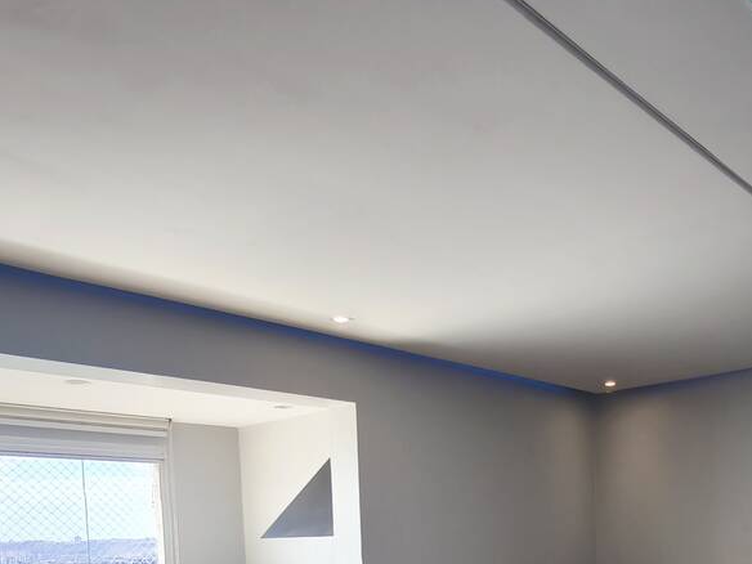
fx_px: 804
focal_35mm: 37
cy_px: 581
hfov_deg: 48.8
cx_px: 534
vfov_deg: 34.7
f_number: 2.2
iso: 64
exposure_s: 1/60
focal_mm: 1.91
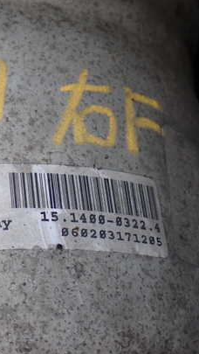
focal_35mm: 71
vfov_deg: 29.7
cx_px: -8
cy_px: 188
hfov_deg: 16.6
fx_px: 666
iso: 200
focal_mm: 7.84
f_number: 2.9
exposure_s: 1/50
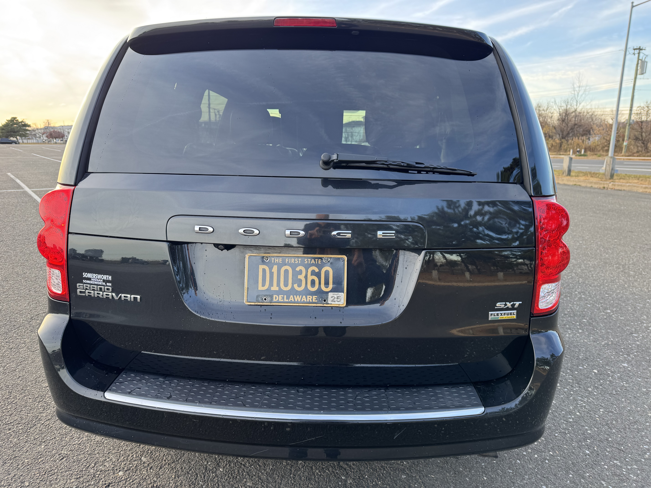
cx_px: 326
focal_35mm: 24
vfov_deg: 56.8
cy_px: 244
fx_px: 451
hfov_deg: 71.6
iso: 64
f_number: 1.78
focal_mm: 6.76
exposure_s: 1/199
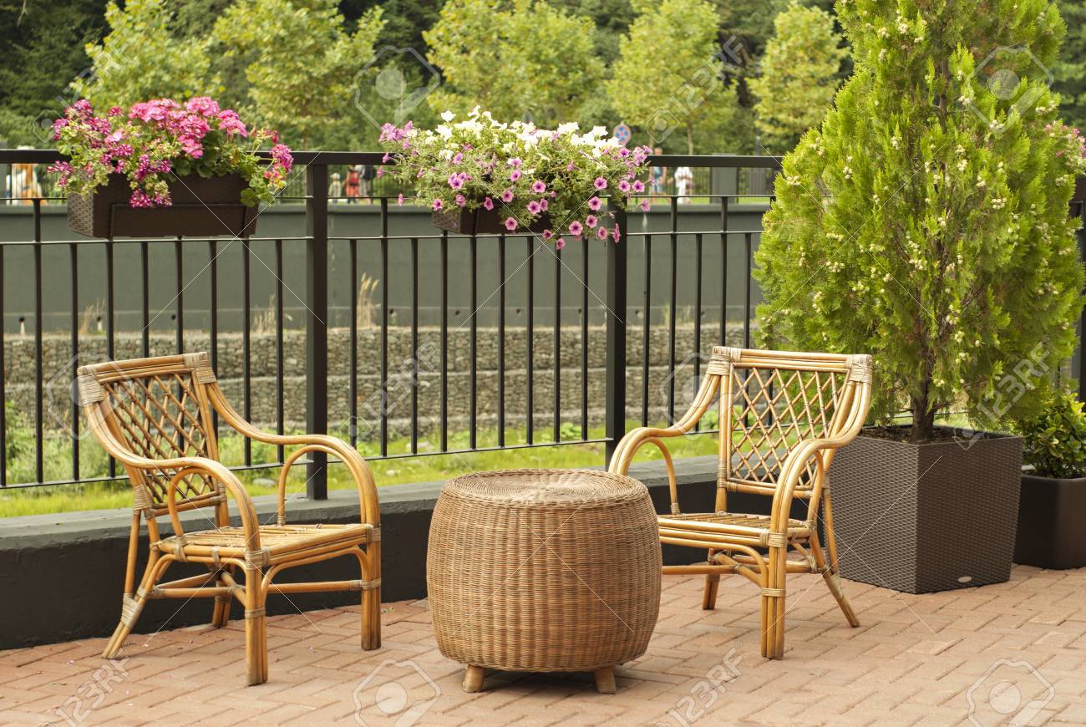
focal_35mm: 75
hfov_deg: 27.0
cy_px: 364
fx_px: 2265
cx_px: 543
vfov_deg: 18.2
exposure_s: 1/125
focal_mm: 50
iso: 100
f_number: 4.5
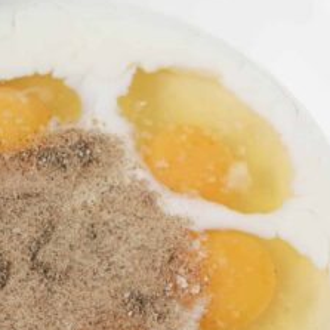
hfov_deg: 12.1
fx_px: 1542
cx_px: 14
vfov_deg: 12.2
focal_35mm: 143
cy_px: 191
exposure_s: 1/10
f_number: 4.5
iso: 100
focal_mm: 50
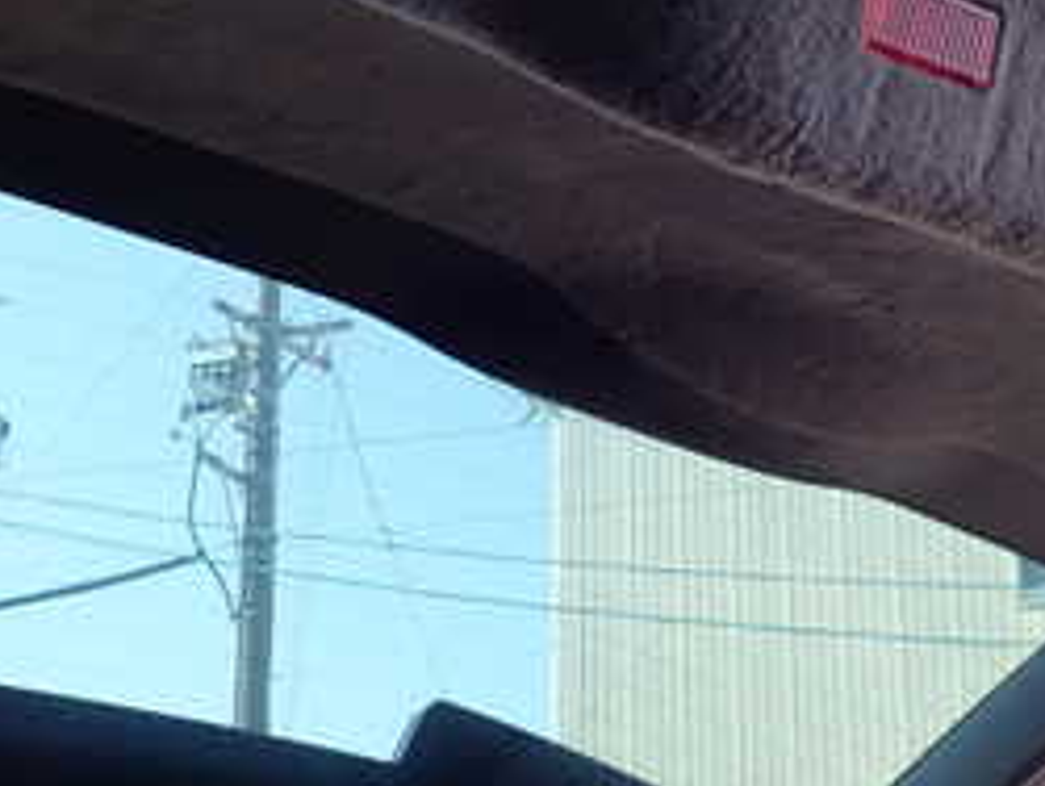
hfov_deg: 26.9
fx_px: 2176
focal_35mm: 72
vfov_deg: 20.5
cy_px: 360
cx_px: 644
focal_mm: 5.4
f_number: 3.2
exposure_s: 1/125
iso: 100
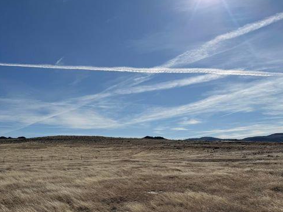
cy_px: 167
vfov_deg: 41.3
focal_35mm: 33
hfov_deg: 55.3
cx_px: 144
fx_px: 270
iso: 80
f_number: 1.78
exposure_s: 1/14286
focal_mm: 6.76
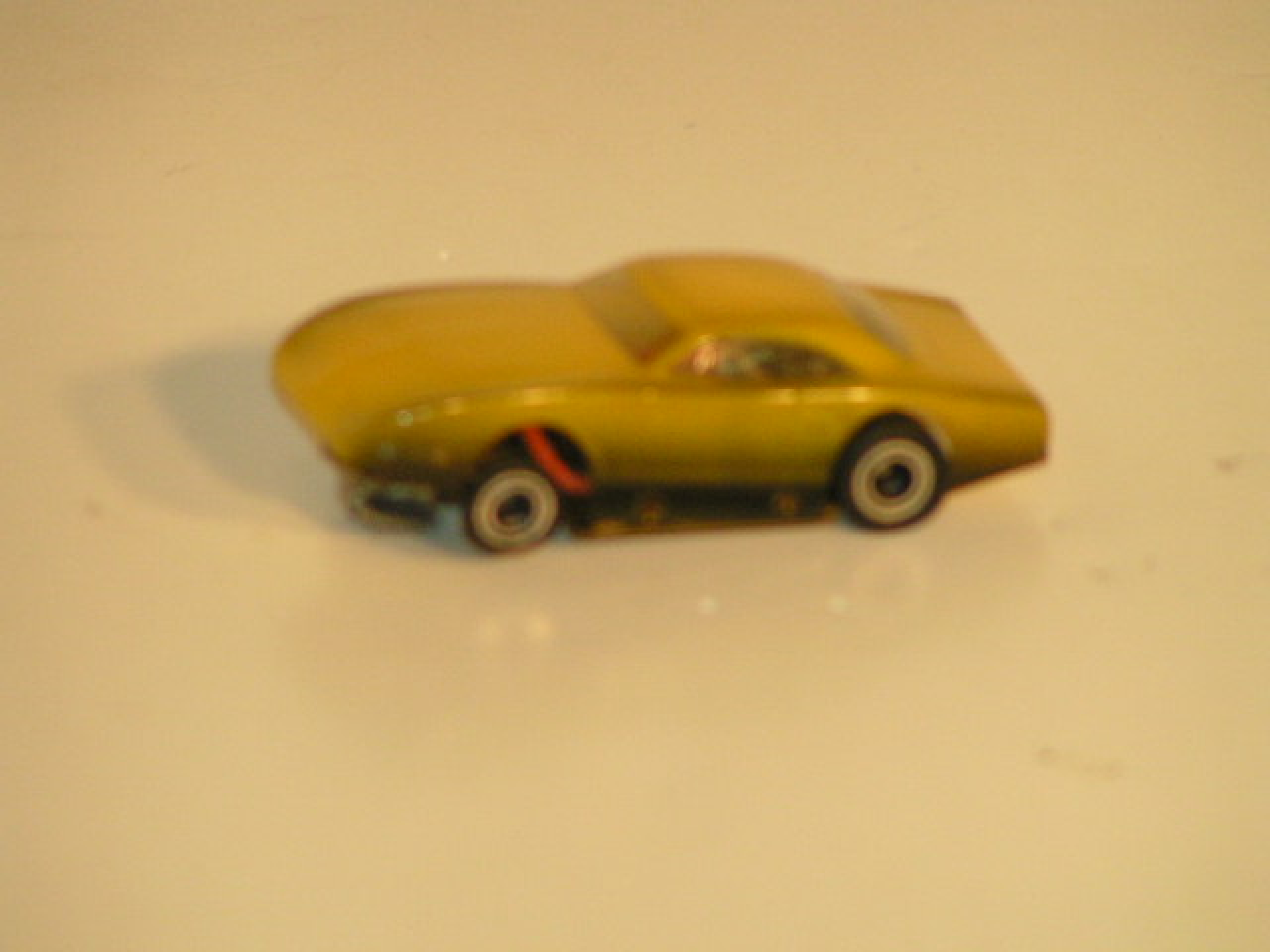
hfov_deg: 5.6
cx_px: 635
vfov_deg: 4.2
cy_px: 476
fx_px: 13024
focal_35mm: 355
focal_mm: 54.2
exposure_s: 1/500
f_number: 3.5
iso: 160
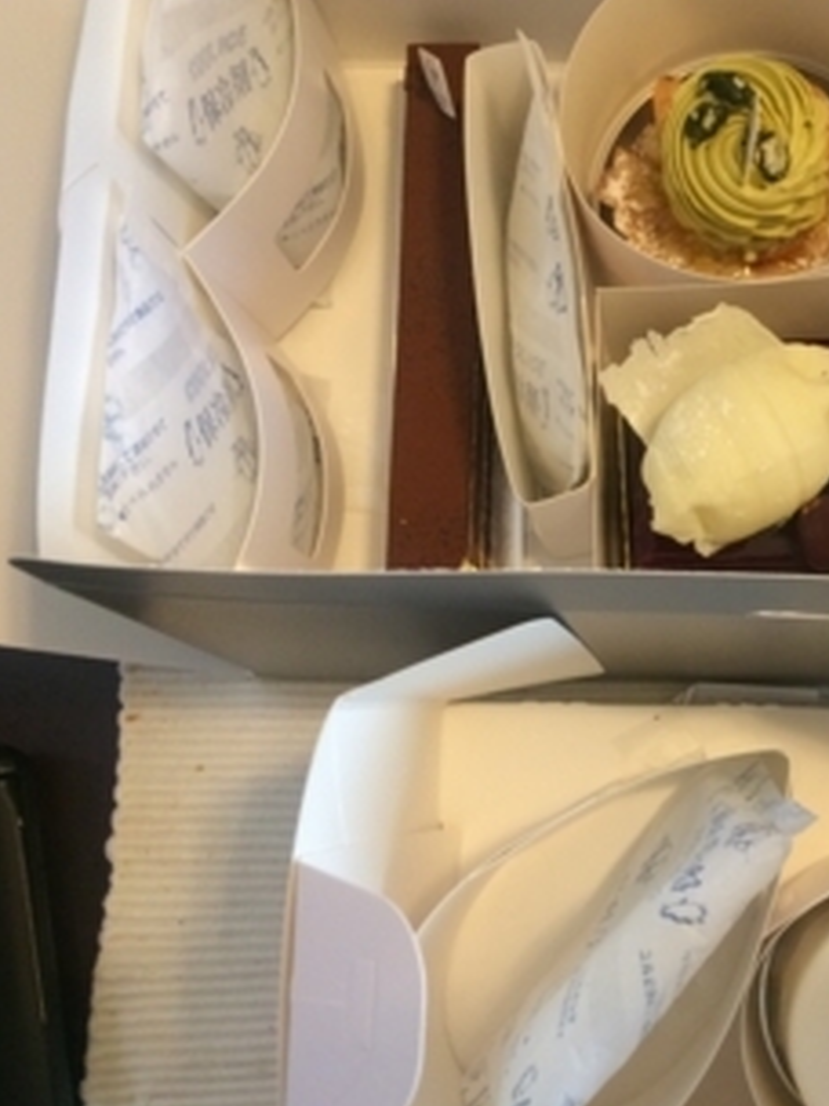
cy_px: 560
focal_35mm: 43
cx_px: 742
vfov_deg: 43.8
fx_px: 1373
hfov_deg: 32.0
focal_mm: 4.15
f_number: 2.2
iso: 200
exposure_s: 1/33
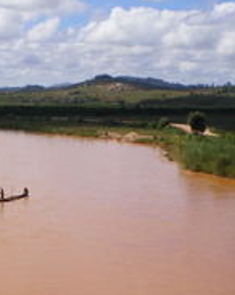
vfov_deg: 21.1
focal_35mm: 91
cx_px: 71
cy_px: 135
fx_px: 792
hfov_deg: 16.8
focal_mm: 6.3
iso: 64
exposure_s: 1/500
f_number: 4.6
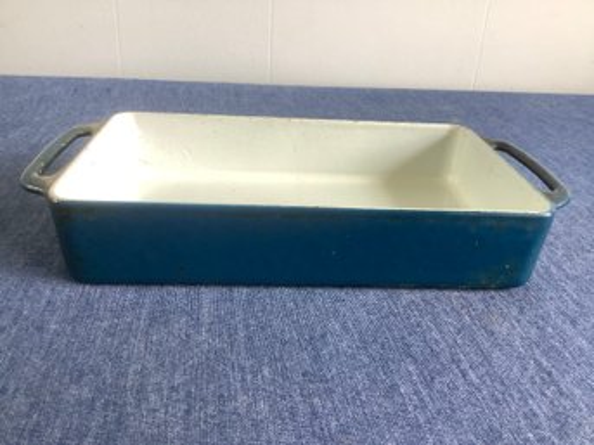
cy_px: 222
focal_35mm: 31
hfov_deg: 58.4
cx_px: 297
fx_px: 532
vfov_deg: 45.4
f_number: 2.4
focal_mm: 3.3
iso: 100
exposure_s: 1/60
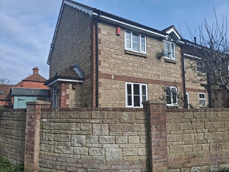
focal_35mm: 25
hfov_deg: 69.4
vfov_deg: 54.9
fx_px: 165
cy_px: 86
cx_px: 114
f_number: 1.8
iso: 32
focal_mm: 4.69
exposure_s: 1/1285
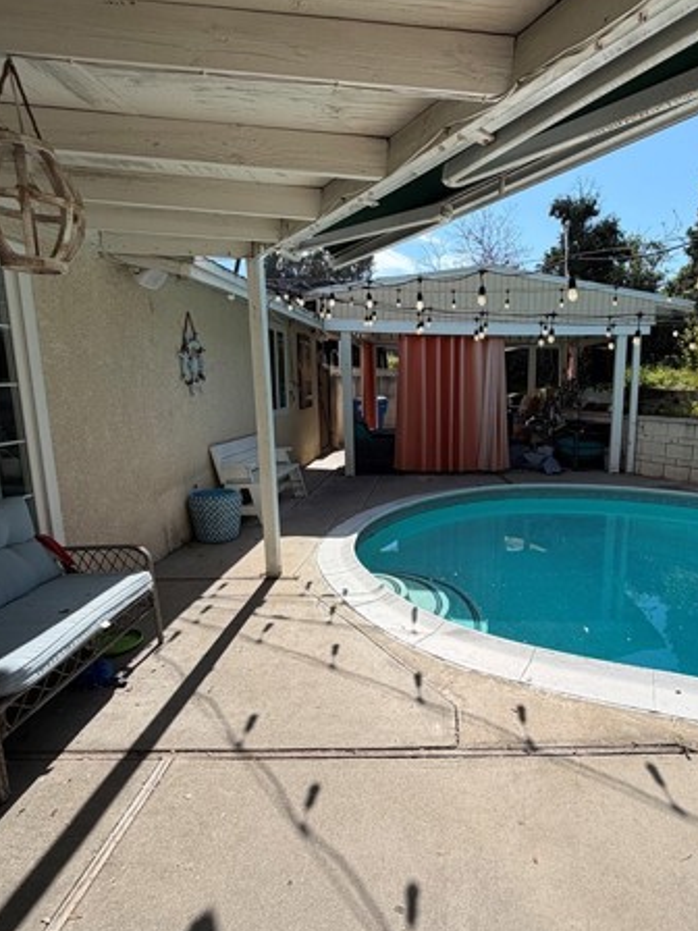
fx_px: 538
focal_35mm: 20
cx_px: 455
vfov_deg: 81.7
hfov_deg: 64.6
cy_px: 476
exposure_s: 1/830
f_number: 2.2
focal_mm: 2.22
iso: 20
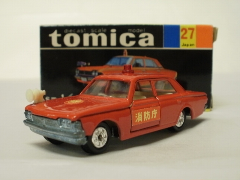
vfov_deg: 32.9
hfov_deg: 42.9
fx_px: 305
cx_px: 120
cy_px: 90
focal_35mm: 44
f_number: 4
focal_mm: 7.7
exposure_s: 1/8
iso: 125
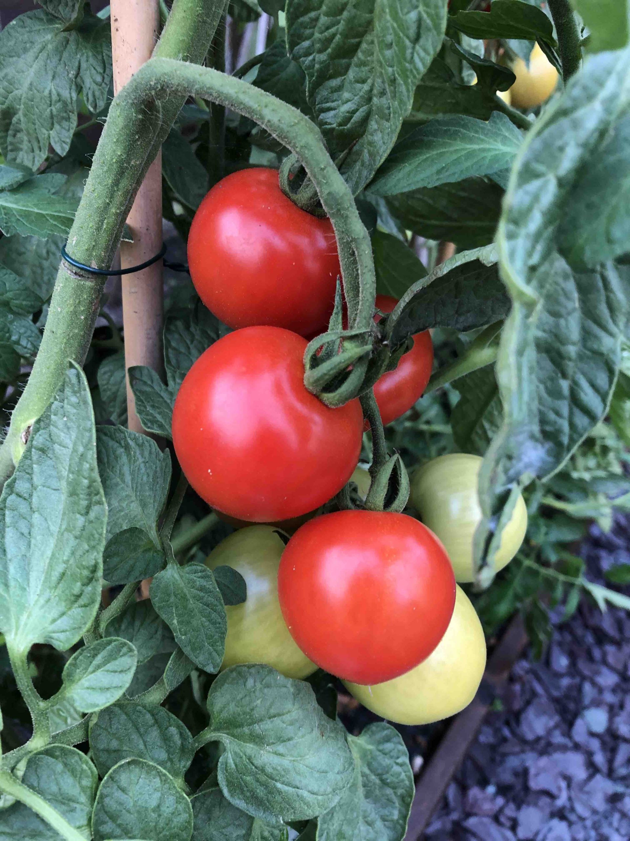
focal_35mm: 28
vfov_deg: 63.4
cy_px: 420
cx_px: 315
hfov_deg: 49.7
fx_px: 679
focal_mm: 3.99
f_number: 1.8
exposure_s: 1/15
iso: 40
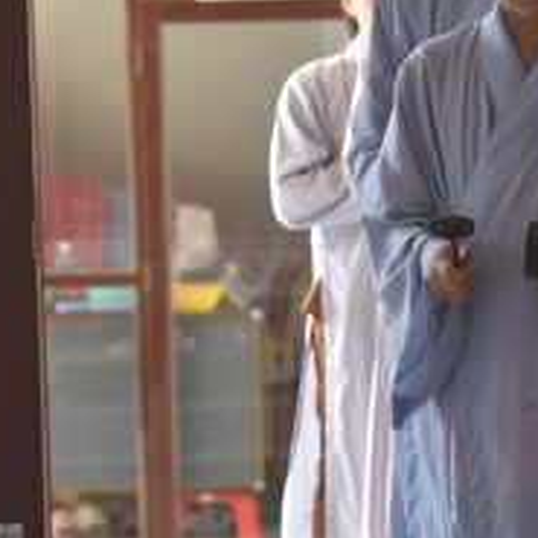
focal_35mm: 358
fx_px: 6295
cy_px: 340
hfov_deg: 4.9
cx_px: 396
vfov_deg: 4.9
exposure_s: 1/100
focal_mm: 120
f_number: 5
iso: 400
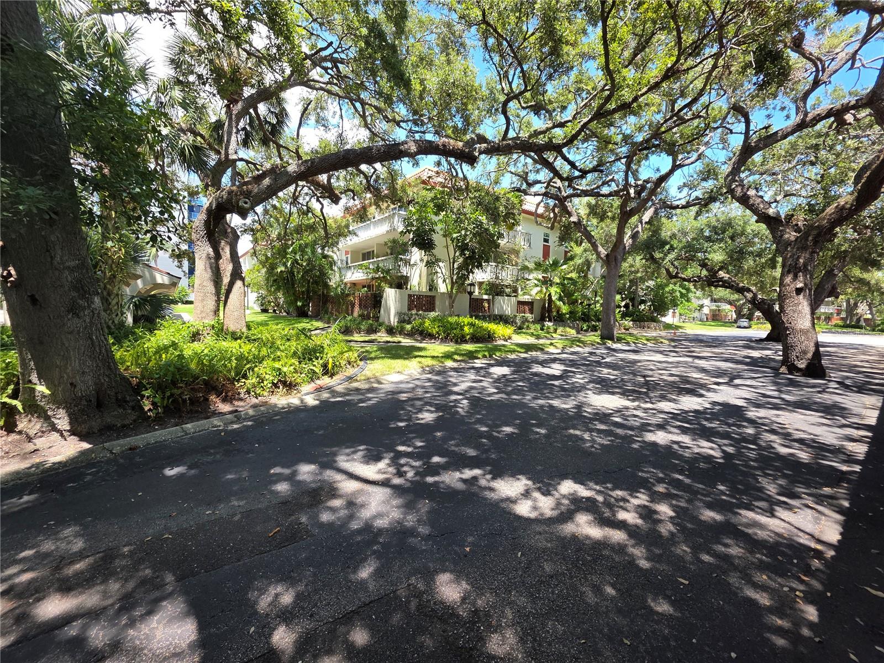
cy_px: 332
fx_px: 332
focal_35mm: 13
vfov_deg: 89.9
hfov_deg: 106.2
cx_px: 442
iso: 40
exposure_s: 1/408
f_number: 1.9
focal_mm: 2.2
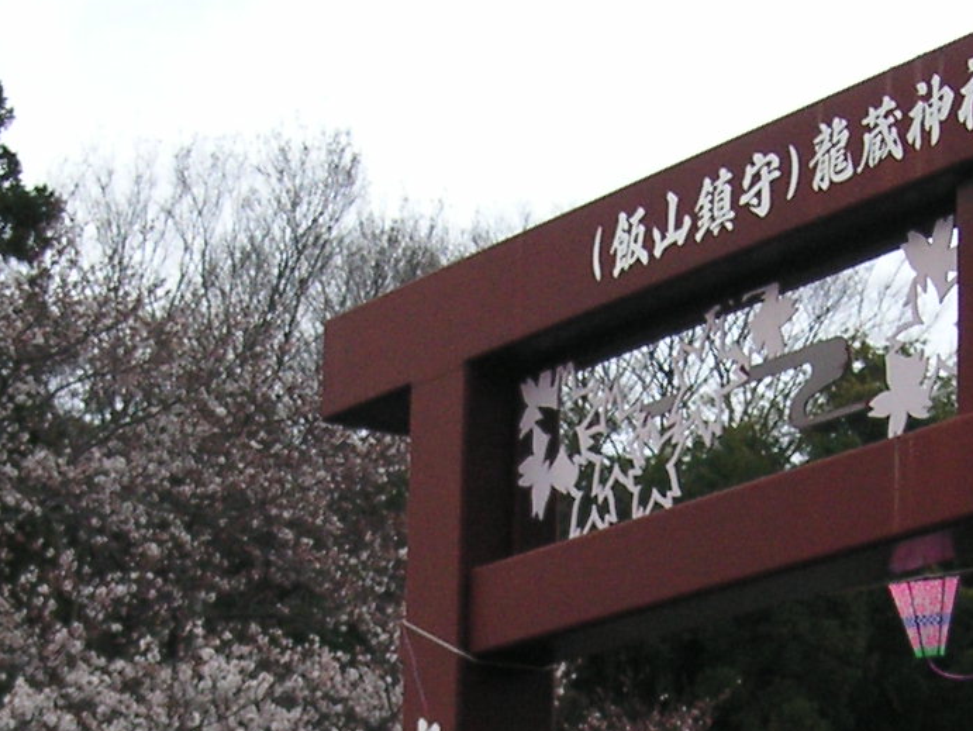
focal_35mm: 137
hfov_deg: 14.4
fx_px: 3853
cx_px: 583
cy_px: 806
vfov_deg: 10.7
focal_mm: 6.1
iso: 50
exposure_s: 1/250
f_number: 2.8
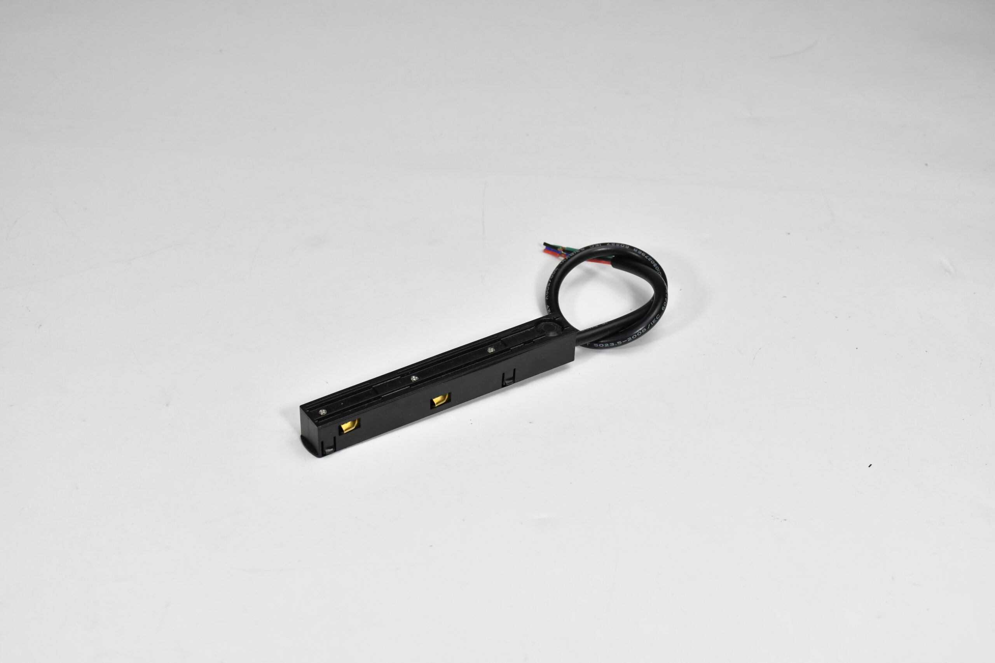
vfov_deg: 21.6
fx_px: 1741
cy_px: 332
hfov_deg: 31.9
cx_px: 498
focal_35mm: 63
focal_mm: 42
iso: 800
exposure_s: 1/160
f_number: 8
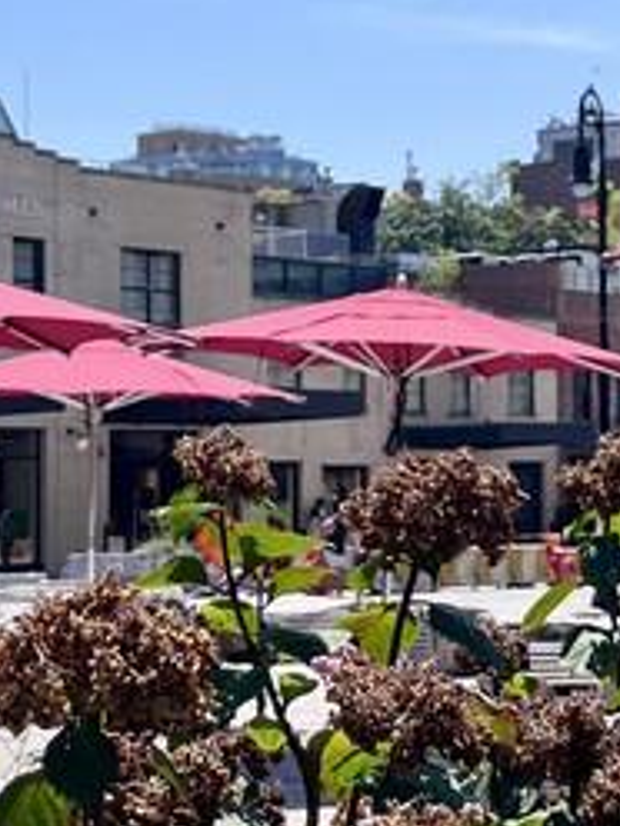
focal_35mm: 105
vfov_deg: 18.7
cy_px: 416
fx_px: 2508
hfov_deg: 13.9
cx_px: 623
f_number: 1.6
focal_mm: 5.1
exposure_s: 1/3623
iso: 50
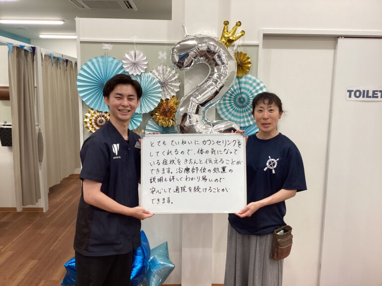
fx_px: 342
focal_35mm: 31
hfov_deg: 58.4
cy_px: 143
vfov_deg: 45.4
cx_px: 191
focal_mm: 3.3
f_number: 2.4
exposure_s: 1/60
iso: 80
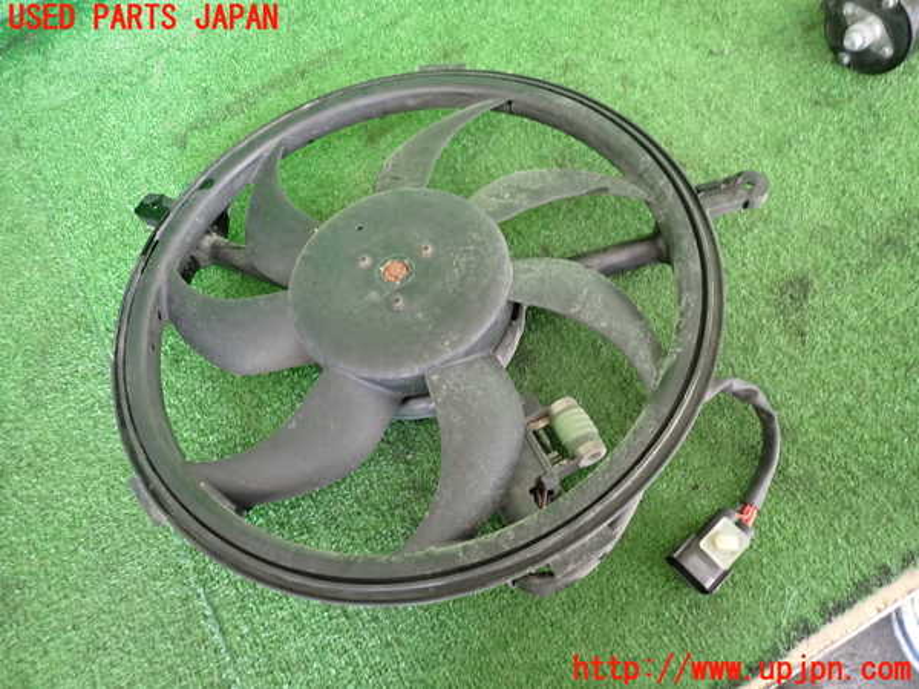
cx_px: 460
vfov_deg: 54.9
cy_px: 344
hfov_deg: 69.4
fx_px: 664
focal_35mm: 25
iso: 400
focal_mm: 4.5
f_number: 2
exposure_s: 1/30
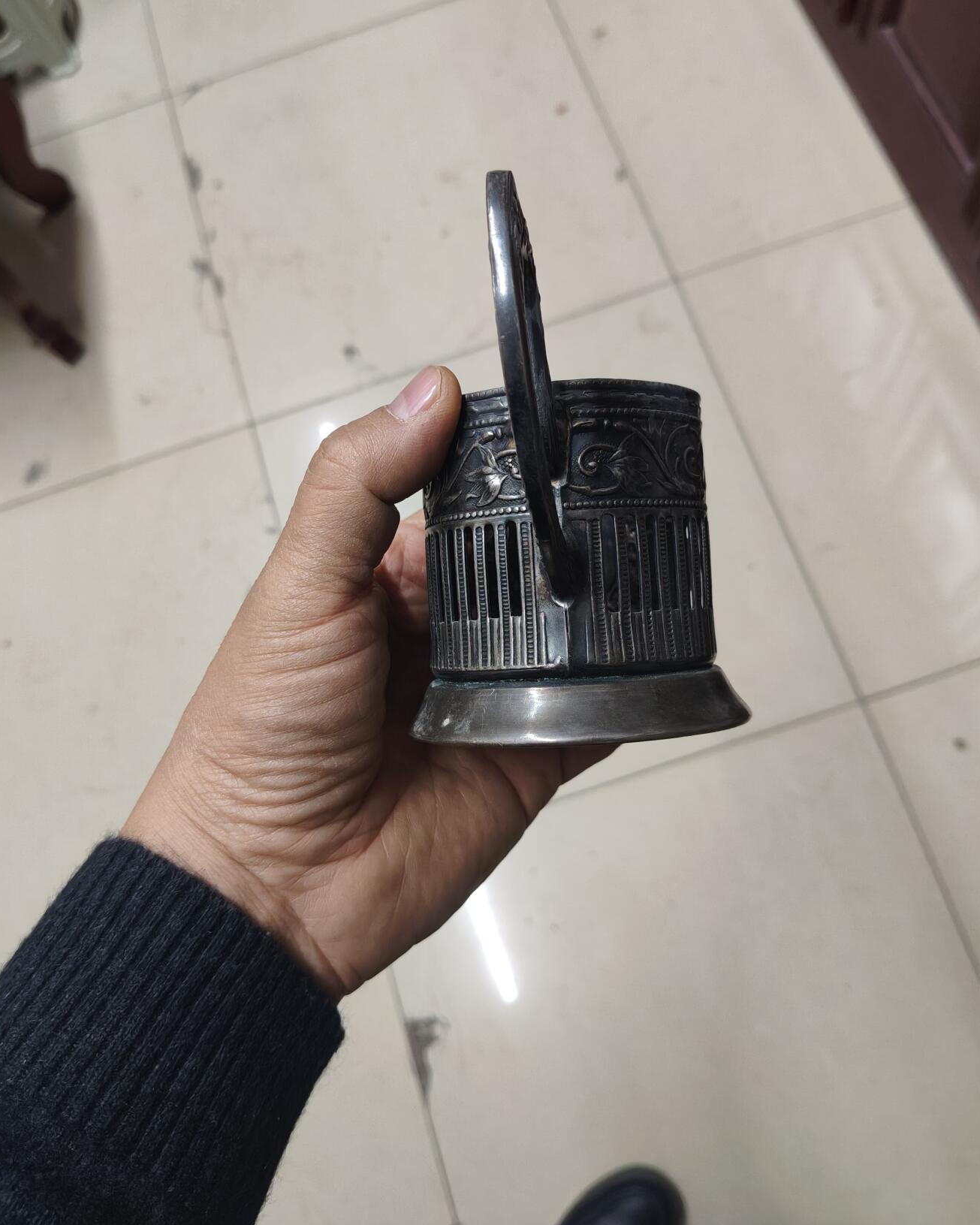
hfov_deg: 51.5
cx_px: 503
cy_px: 556
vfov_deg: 62.1
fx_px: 1015
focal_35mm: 28
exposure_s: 1/120
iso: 1700
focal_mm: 4.84
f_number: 1.88
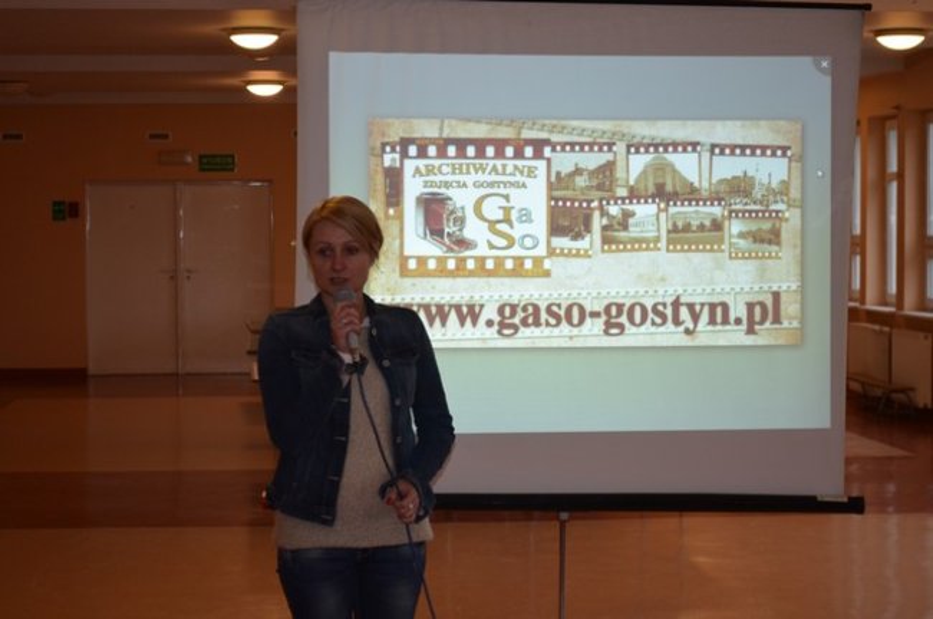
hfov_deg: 26.0
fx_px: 2018
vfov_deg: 17.4
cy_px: 310
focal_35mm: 78
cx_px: 466
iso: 720
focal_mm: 52
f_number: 5.6
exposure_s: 1/60
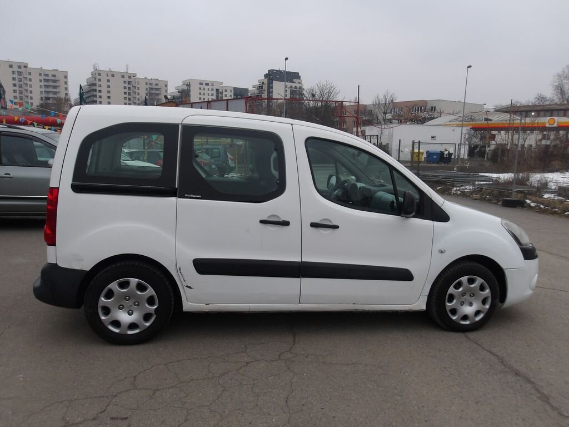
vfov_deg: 51.4
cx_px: 284
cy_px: 214
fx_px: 444
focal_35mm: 27
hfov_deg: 65.3
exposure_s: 1/134
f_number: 3
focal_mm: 4.9
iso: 100
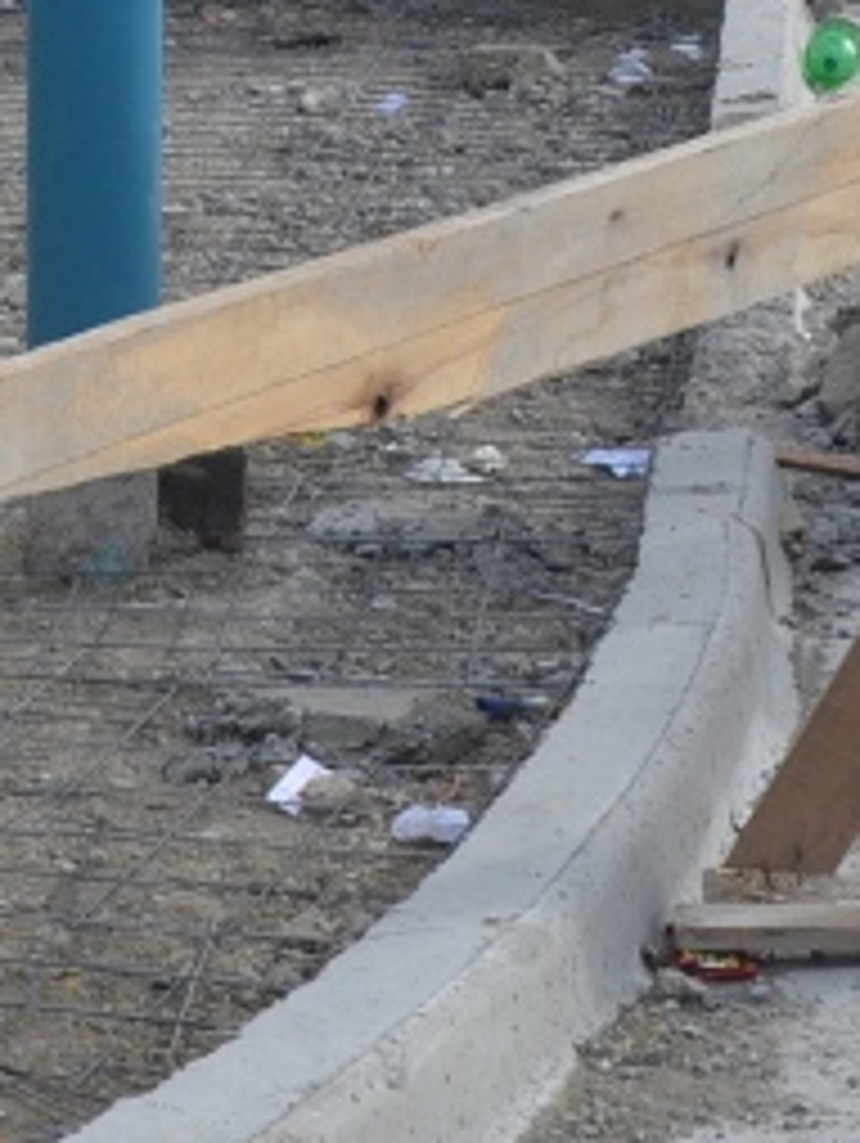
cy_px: 117
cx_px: 86
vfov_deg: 11.3
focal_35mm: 174
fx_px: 5754
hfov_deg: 8.5
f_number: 8
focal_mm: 30
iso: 160
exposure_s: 1/250
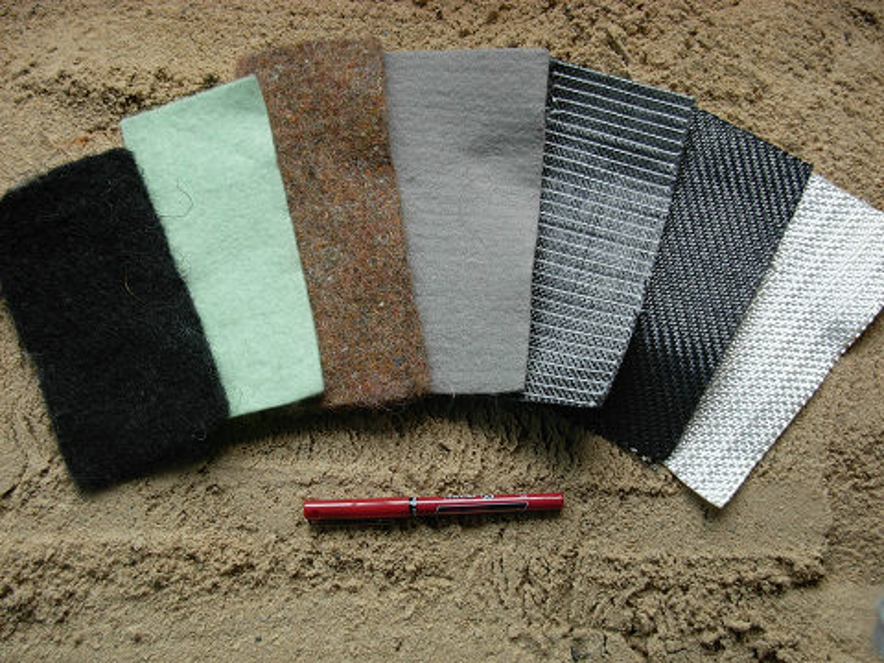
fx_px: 970
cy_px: 332
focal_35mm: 38
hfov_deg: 49.0
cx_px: 442
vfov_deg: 37.7
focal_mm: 6.3
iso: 79
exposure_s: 1/176
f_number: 2.9
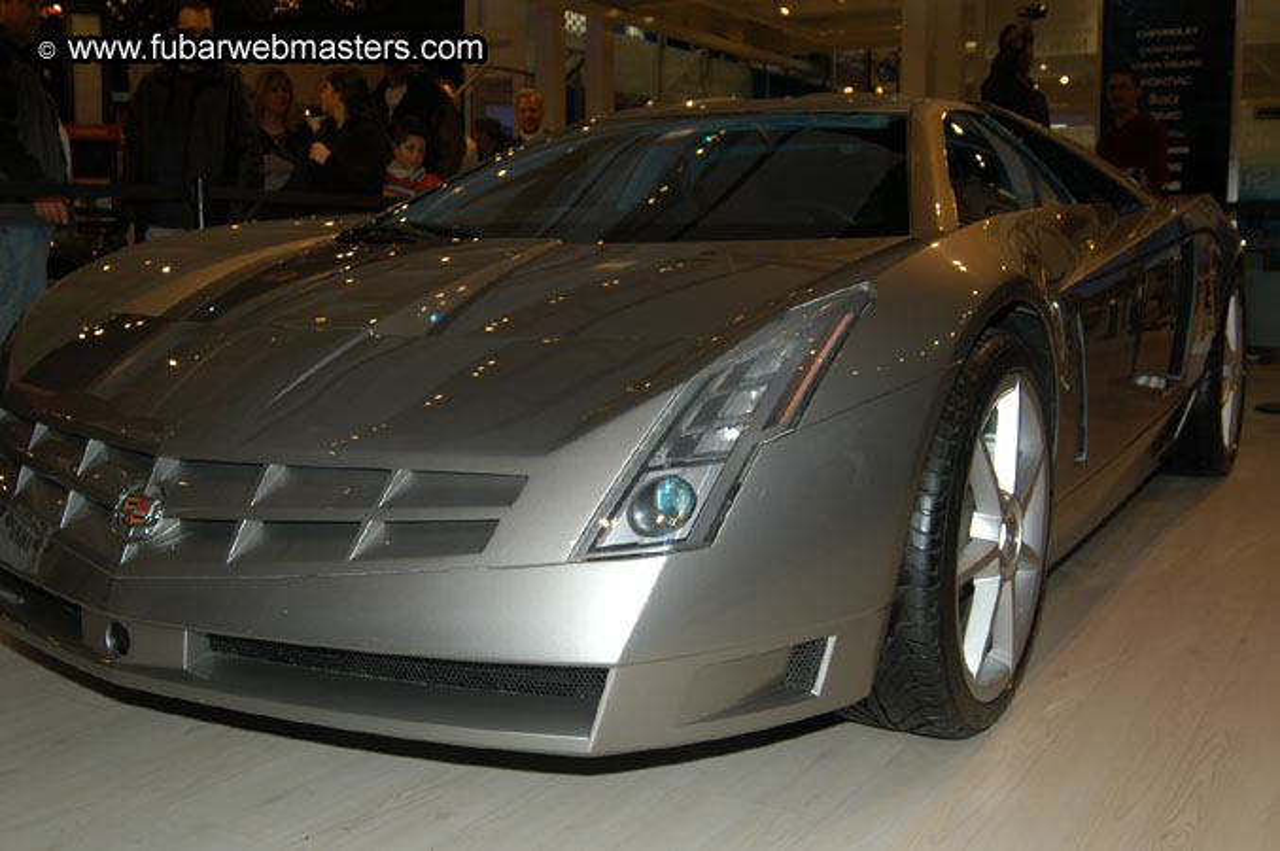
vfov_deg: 36.8
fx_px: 1279
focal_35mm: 36
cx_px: 640
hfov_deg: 53.2
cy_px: 426
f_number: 5
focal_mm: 24
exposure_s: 1/60
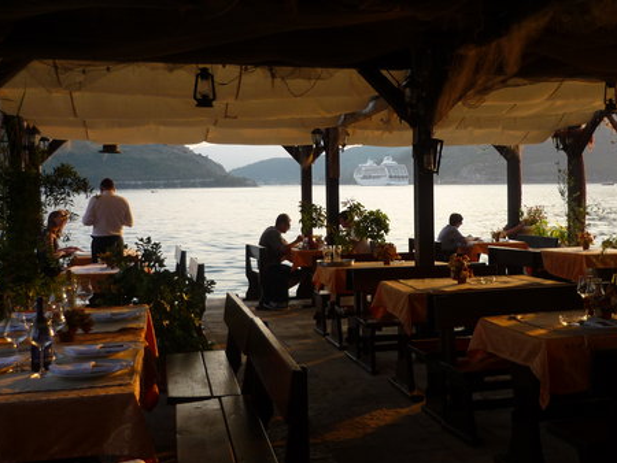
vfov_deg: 32.9
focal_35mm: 44
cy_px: 199
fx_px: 785
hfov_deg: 42.4
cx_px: 403
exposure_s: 1/320
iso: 100
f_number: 2.8
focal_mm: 5.5
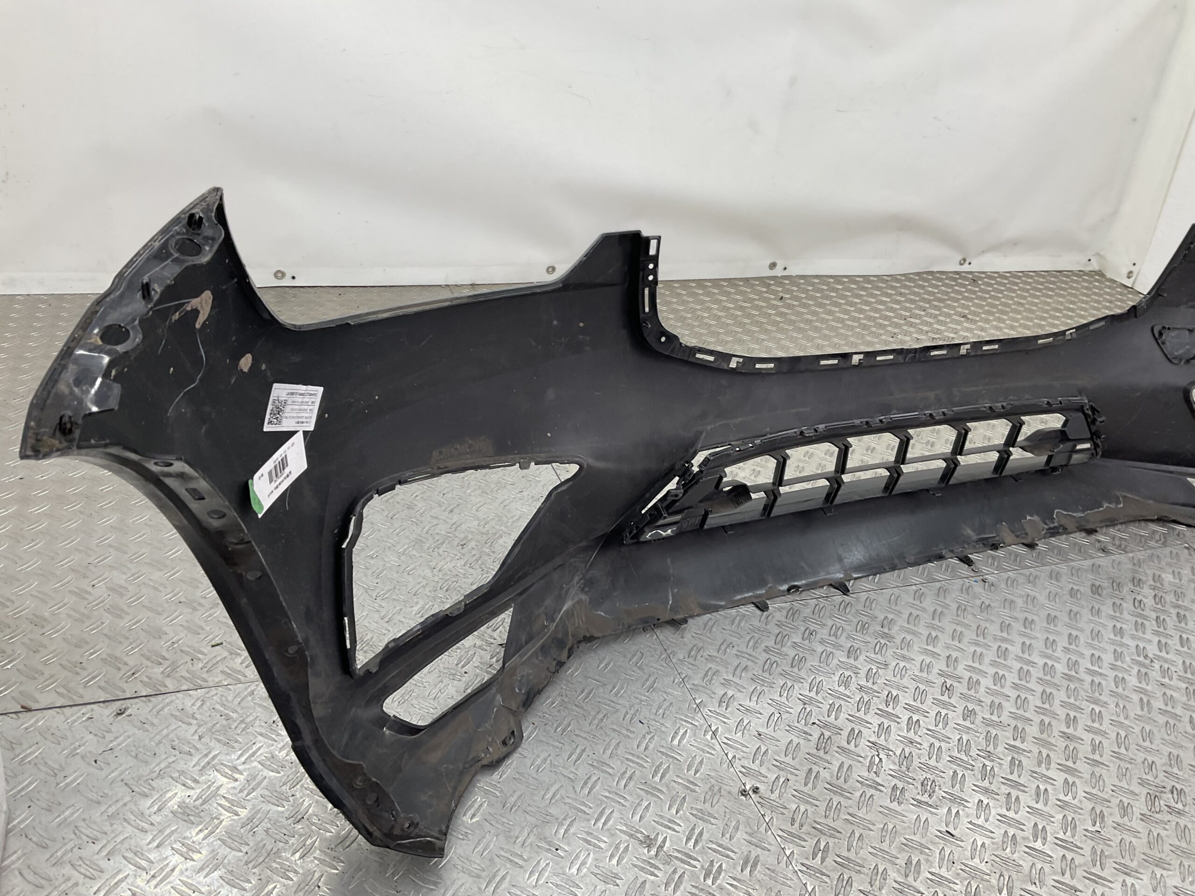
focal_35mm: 29
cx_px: 598
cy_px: 448
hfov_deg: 61.7
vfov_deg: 48.2
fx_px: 1001
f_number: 1.8
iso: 32
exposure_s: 1/120
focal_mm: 3
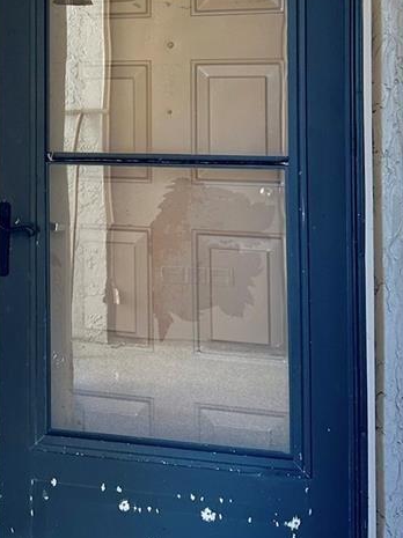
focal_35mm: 62
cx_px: 45
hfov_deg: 23.1
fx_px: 964
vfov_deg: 30.1
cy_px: 73
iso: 125
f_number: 1.78
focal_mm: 6.86
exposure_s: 1/120
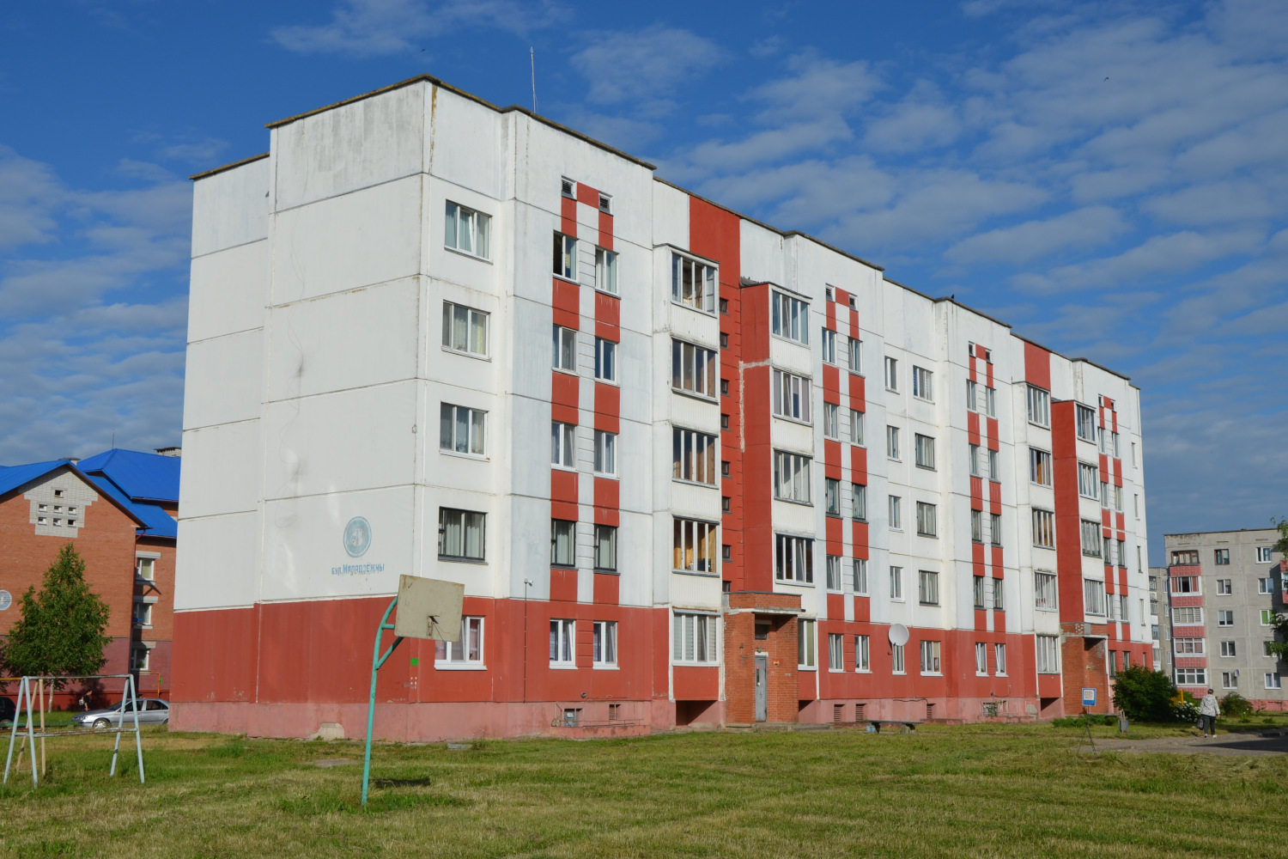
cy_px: 430
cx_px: 644
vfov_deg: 34.2
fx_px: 1395
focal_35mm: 39
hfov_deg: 49.6
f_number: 10
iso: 100
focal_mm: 26
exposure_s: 1/400
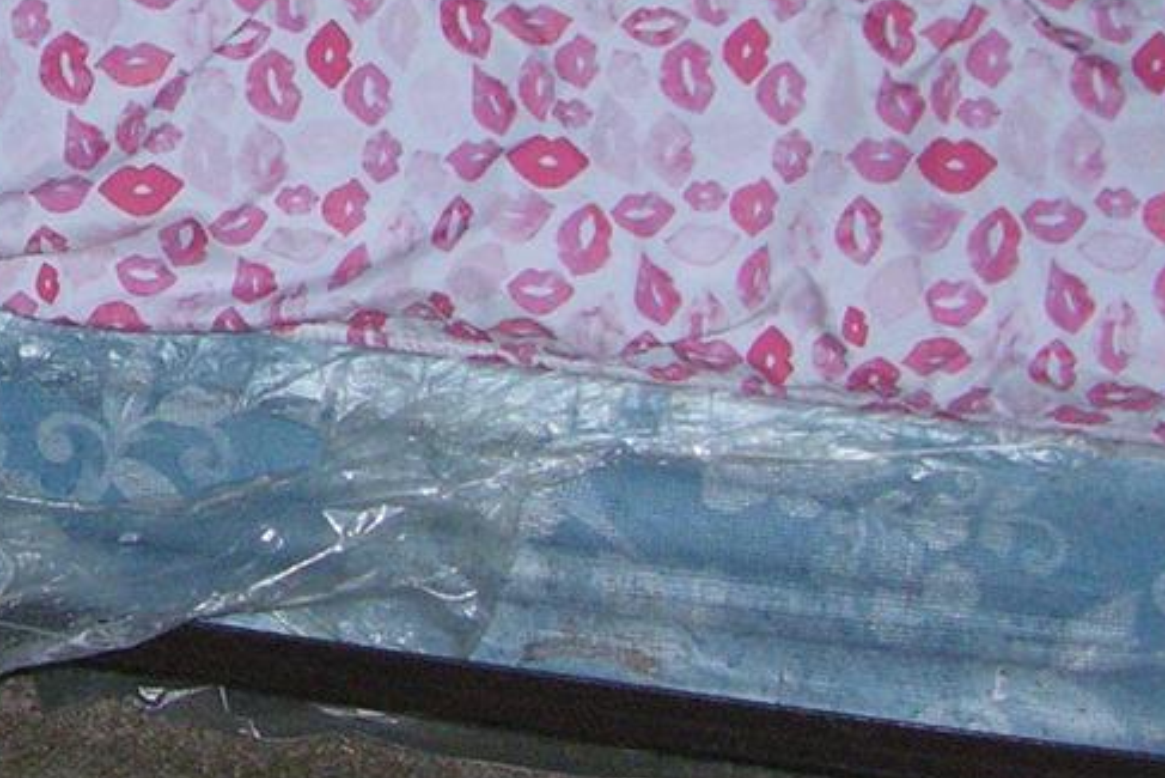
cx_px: -495
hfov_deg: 12.8
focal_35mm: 153
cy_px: 77
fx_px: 4952
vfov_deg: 8.9
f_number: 2.8
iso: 200
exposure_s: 1/60.1
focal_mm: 8.9
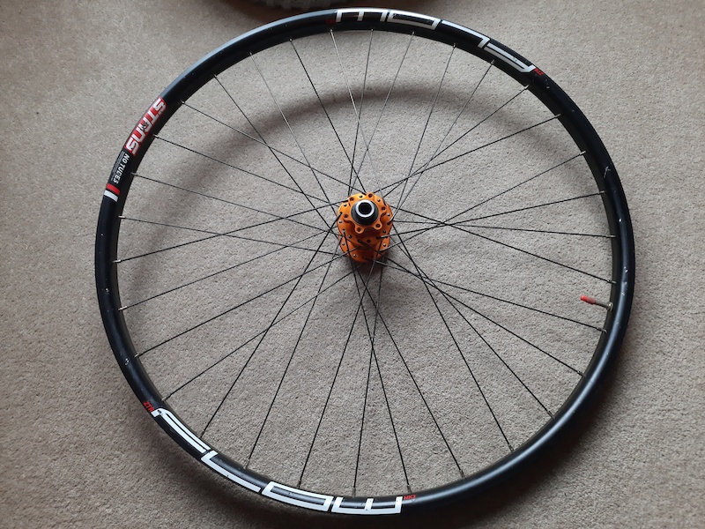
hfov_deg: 69.4
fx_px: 509
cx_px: 352
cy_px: 264
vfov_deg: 54.9
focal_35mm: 25
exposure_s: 1/50
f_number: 2
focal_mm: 4.6
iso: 200
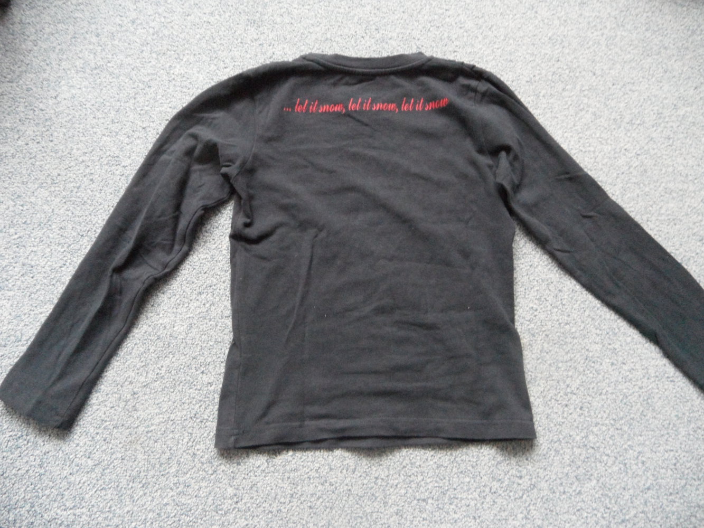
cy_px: 264
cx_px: 352
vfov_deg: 56.8
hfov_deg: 71.6
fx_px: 488
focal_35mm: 24
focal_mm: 4.1
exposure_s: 1/15
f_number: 2.9
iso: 400
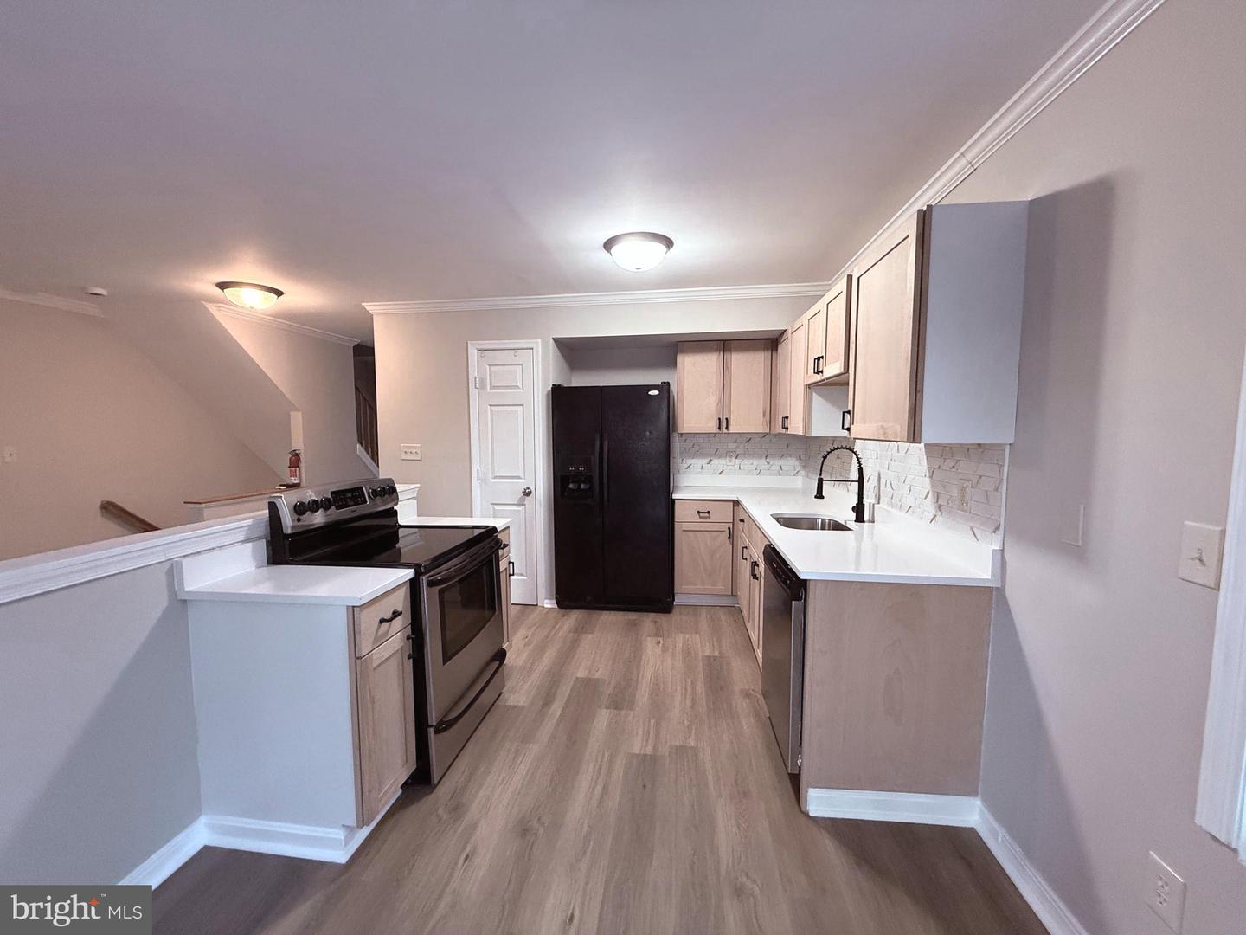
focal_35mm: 14
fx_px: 504
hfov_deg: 102.1
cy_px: 468
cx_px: 623
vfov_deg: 85.7
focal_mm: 2.22
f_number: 2.2
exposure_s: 1/60
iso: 500
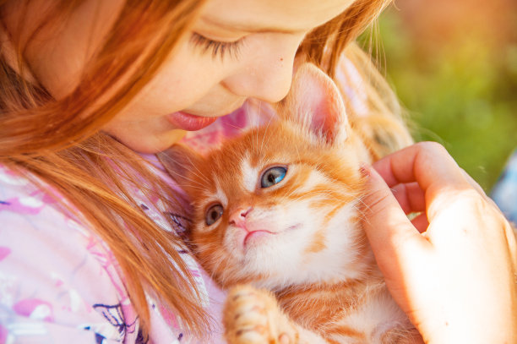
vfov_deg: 8.7
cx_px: 258
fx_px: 2260
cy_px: 172
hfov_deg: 13.1
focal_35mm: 158
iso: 220
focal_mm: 105
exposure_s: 1/250
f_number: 5.3
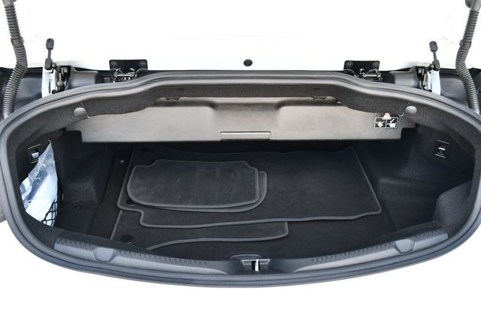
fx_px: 481
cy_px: 161
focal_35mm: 36
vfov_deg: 36.9
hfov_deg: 53.1
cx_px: 240
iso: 450
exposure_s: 1/250
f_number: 3.5
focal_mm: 18
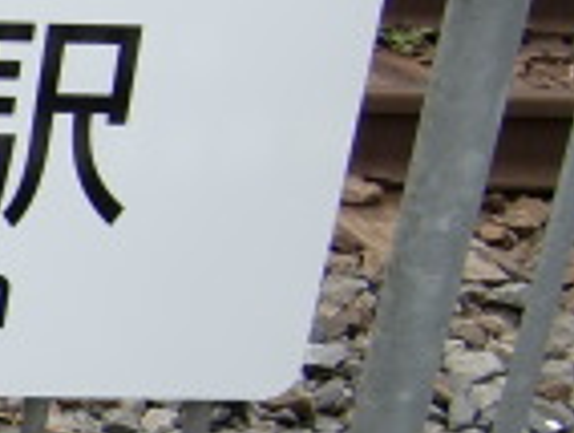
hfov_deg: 12.8
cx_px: -715
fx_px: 2093
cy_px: 380
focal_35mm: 126
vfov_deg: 11.7
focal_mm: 4.9
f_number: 2.6
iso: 64
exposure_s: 1/800
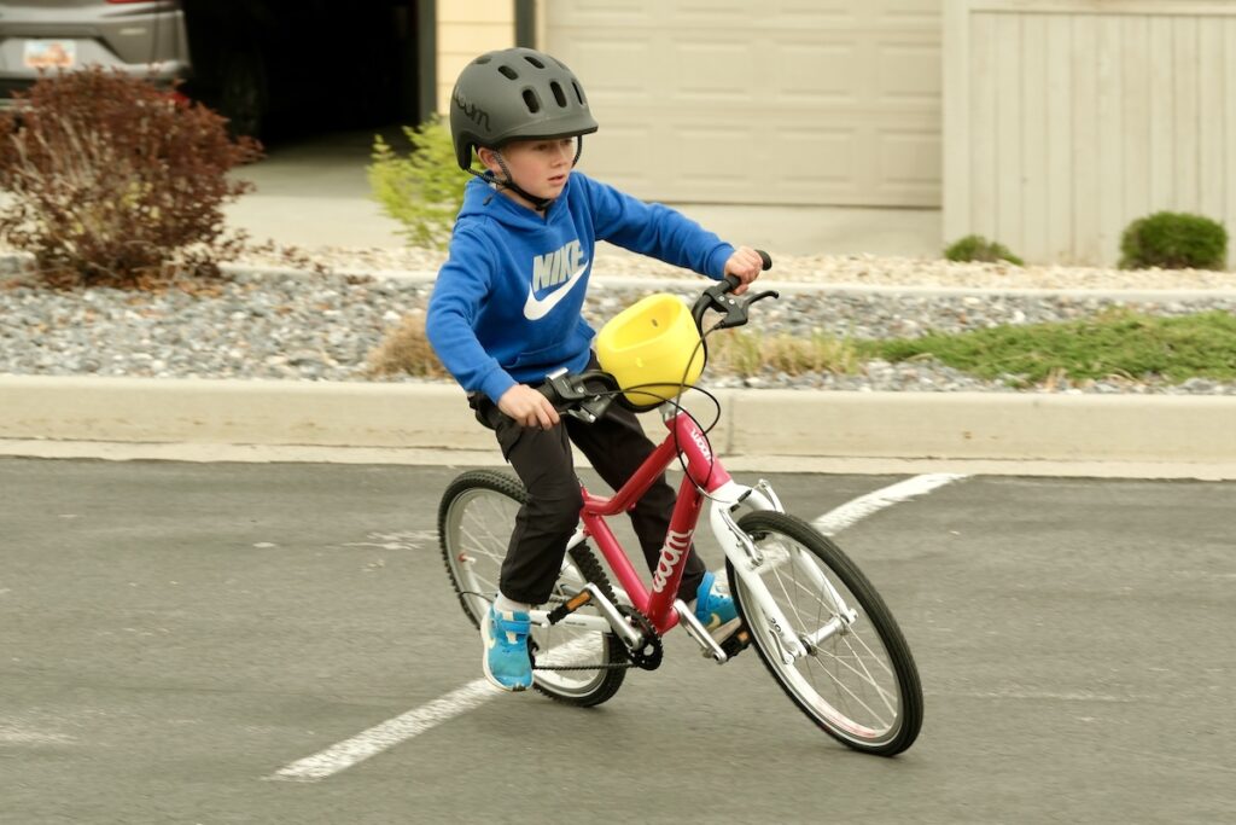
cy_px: 412
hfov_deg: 23.1
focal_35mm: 88
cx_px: 618
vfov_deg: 15.5
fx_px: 3022
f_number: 5
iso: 125
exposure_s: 1/320
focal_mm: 58.7
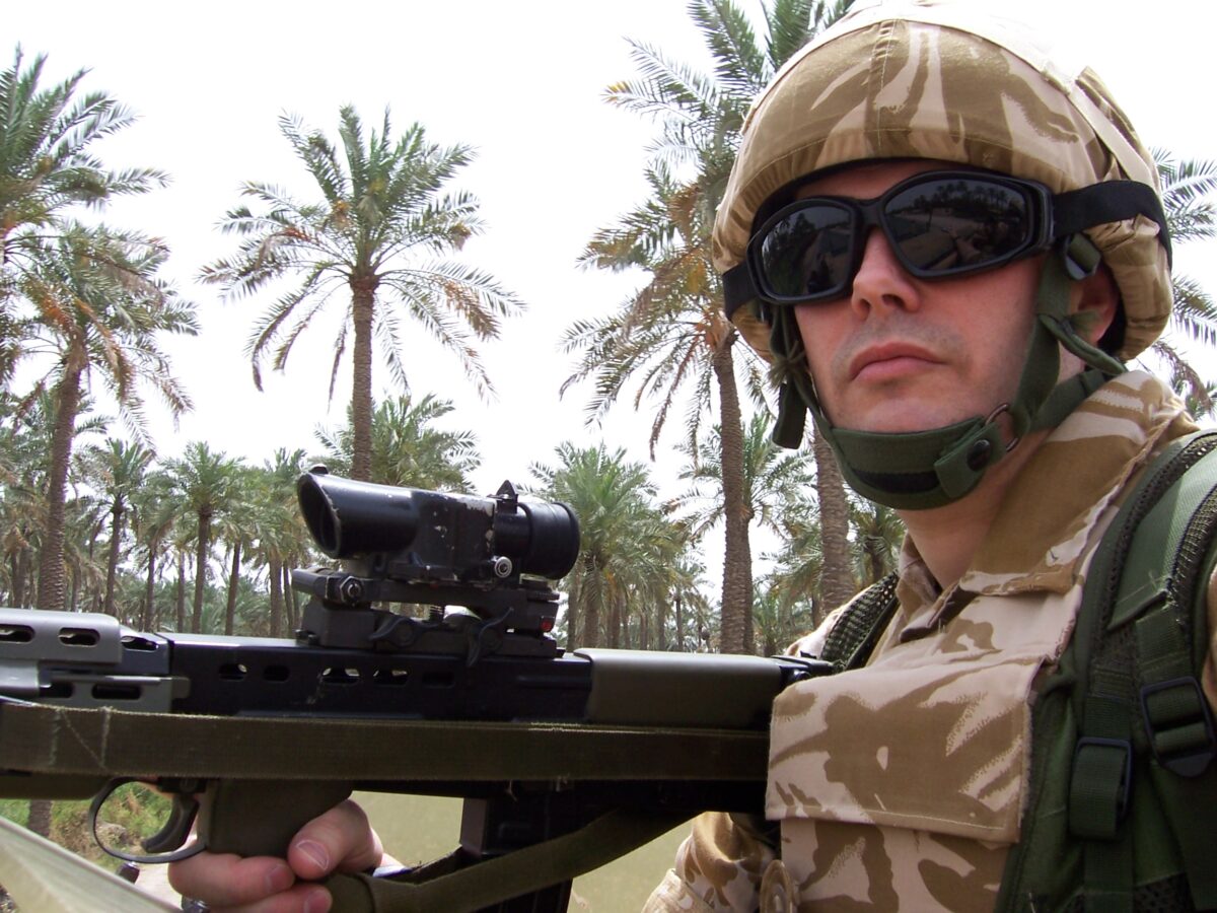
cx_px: 608
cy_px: 456
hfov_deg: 51.4
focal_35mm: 36
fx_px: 1266
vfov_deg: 39.7
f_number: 4.8
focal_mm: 6
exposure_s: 1/250
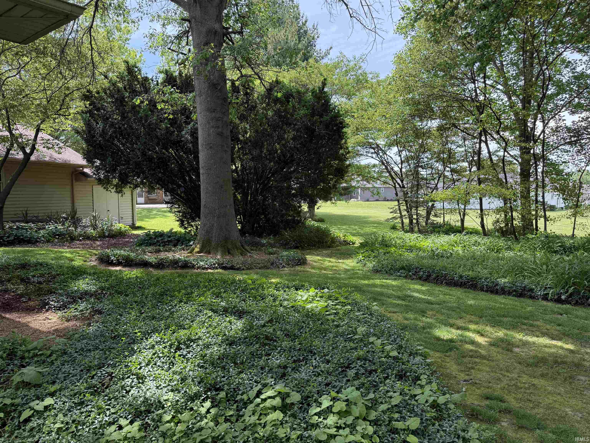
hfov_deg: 71.6
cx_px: 295
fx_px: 409
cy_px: 222
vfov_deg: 56.8
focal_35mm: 24
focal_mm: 6.76
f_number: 1.78
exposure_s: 1/637
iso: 100
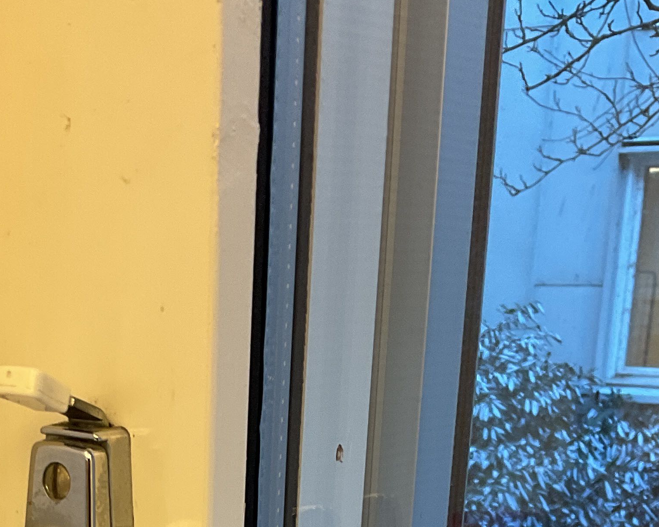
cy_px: 792
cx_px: 140
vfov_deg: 18.2
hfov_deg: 25.0
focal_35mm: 75
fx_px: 1463
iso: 50
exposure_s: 1/50
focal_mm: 3
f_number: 1.8
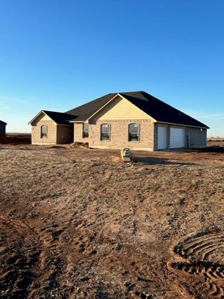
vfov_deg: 56.7
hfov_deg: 44.1
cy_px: 135
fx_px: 276
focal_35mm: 32
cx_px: 114
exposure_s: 1/2299
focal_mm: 5.7
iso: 50
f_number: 1.5
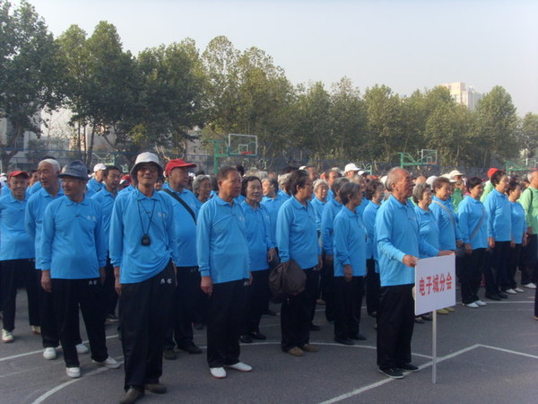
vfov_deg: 39.7
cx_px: 269
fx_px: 560
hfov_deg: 51.4
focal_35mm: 36
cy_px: 202
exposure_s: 1/180
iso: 80
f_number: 5.5
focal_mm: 6
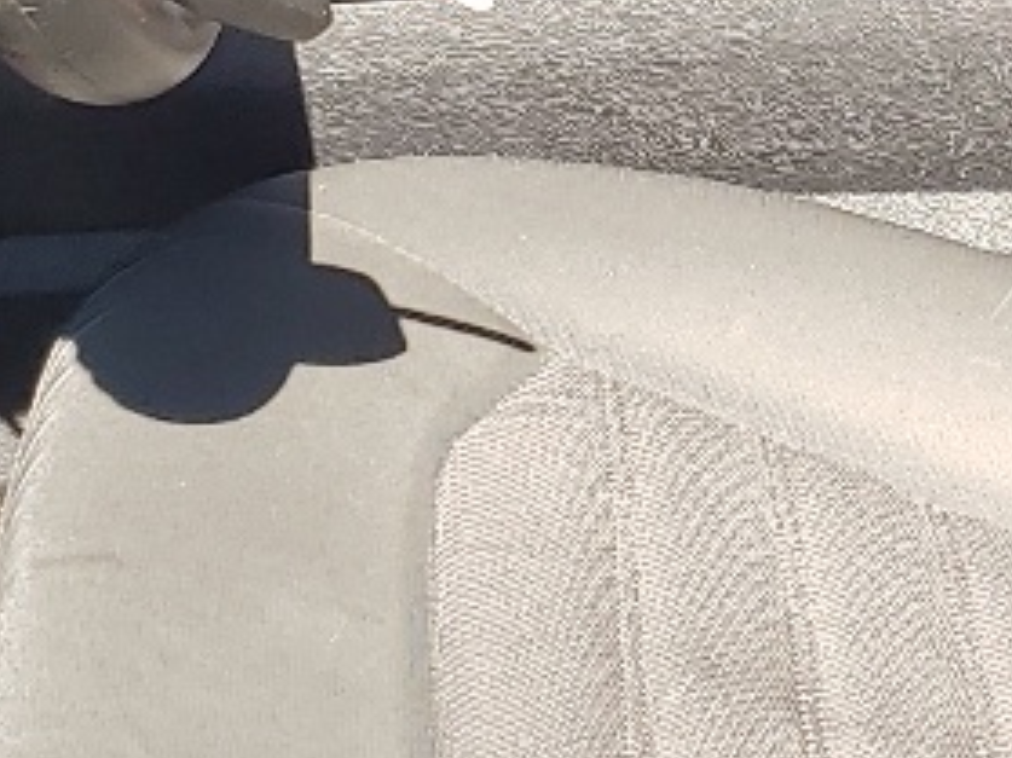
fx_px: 4354
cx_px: 751
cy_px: -170
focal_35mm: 149
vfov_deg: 9.8
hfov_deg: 13.2
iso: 50
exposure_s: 1/476
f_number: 1.5
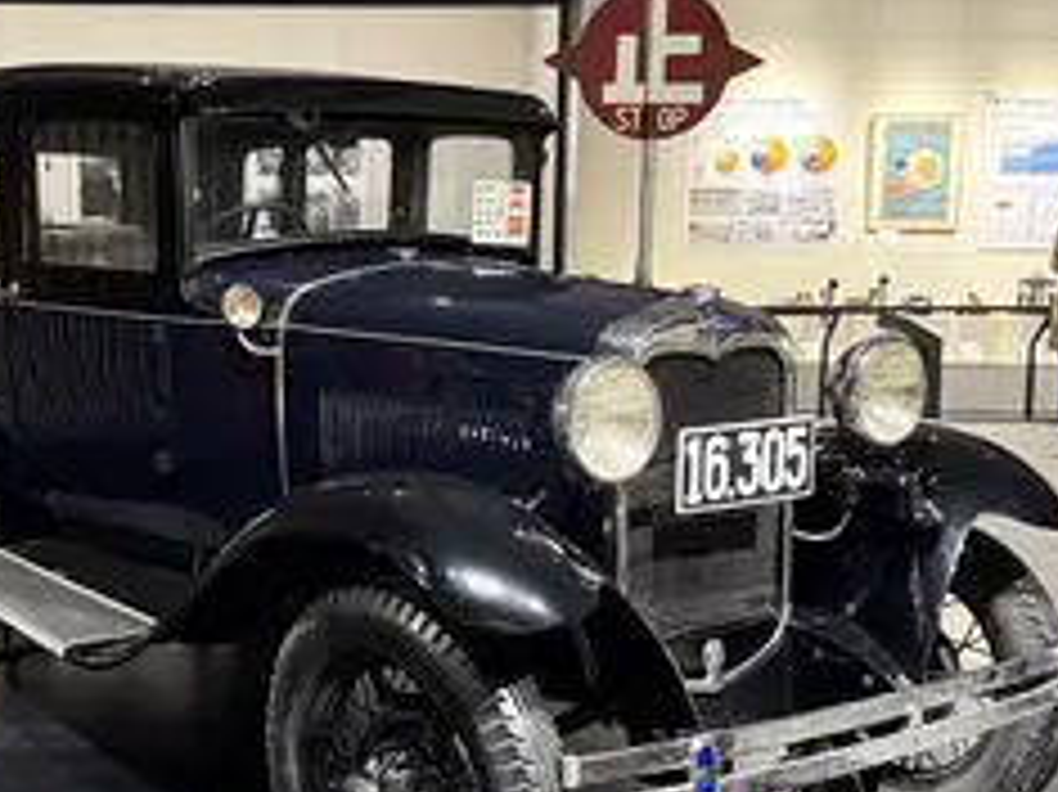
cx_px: 306
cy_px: 353
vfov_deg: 30.2
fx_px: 1466
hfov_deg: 38.9
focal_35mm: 48
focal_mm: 6.76
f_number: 1.78
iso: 500
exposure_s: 1/50
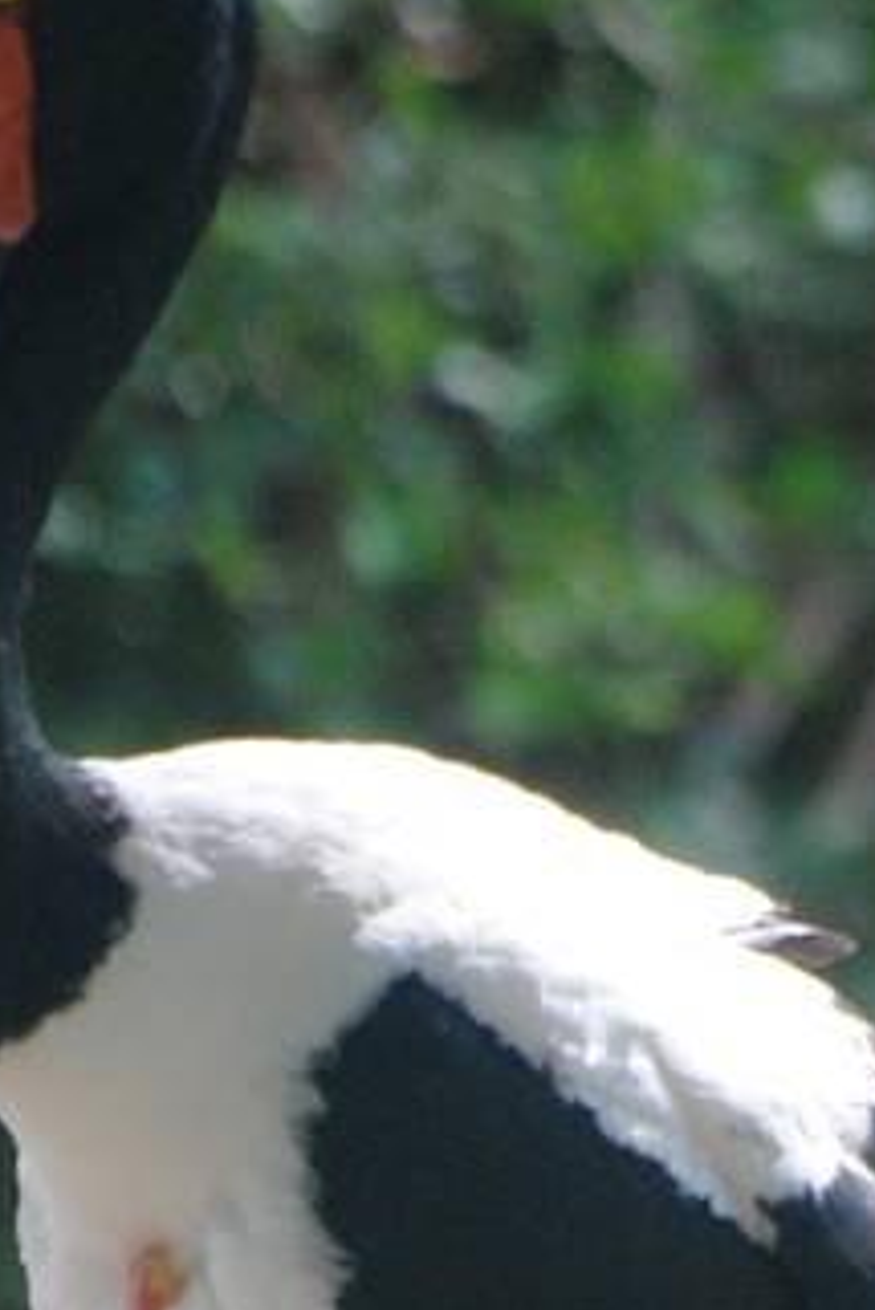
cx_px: 376
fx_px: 81463
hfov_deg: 0.6
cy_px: 1591
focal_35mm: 2237
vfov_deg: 0.9
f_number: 5.6
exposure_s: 1/250
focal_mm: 300
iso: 400
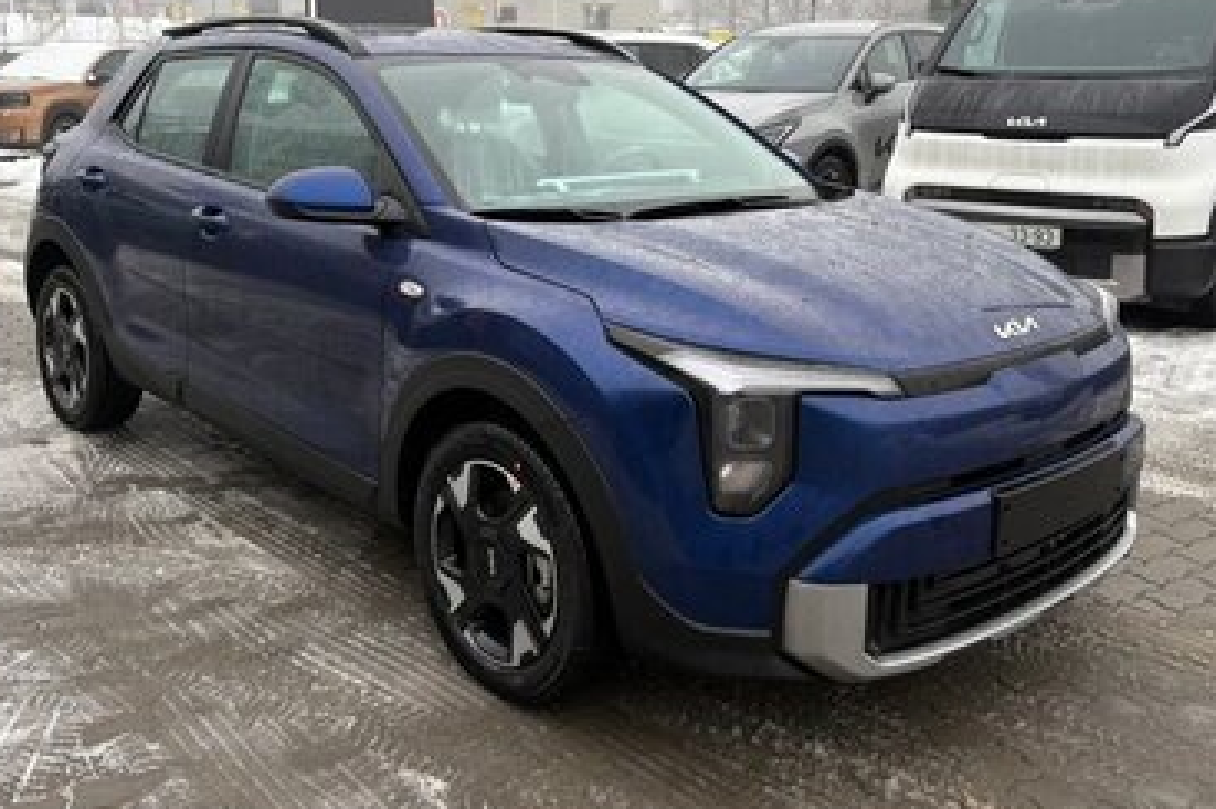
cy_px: 245
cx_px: 603
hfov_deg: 53.2
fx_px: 1215
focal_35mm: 36
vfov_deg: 36.3
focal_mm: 5.96
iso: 50
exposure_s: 1/496
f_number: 1.6
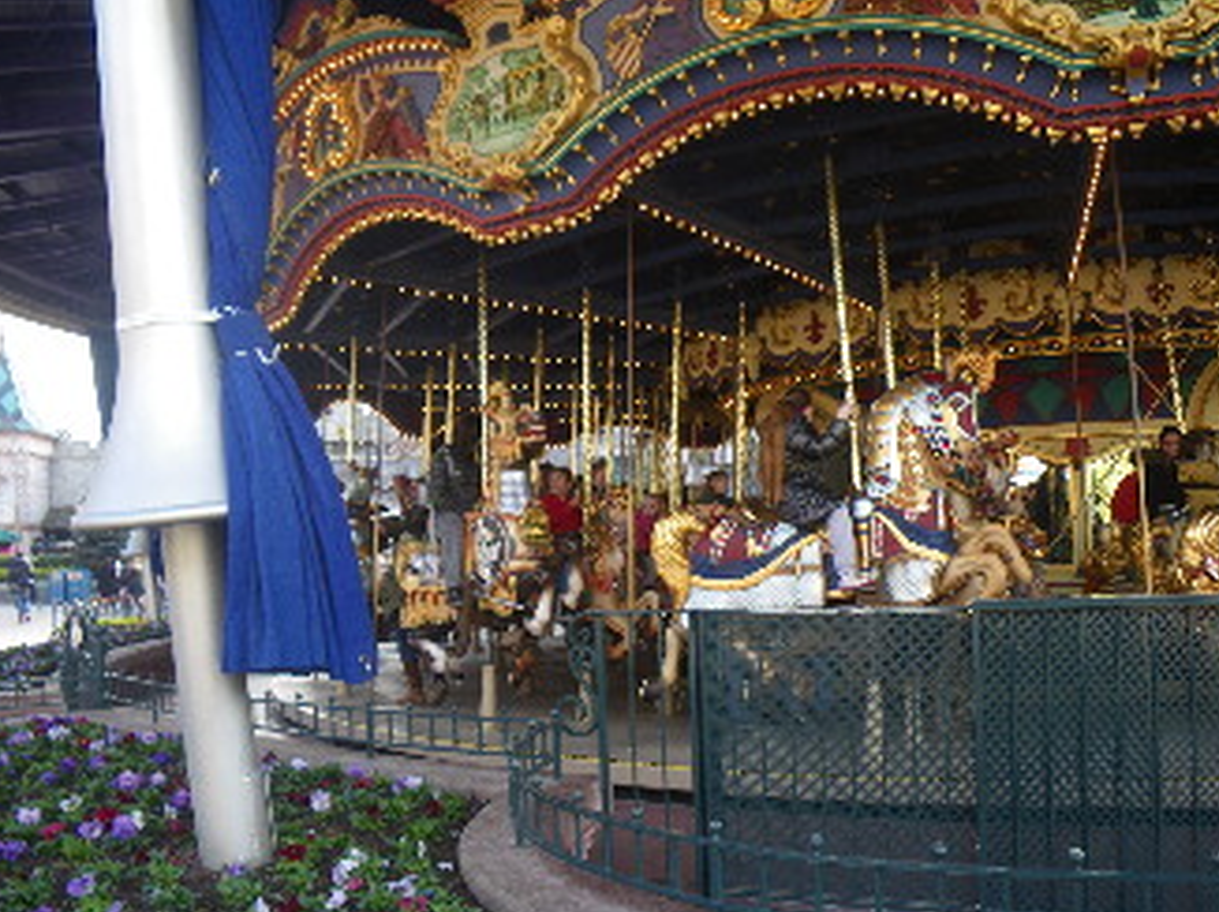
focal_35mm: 33
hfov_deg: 55.4
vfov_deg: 42.8
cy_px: 501
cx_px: 598
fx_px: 1161
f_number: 3.5
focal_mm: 5
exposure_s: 1/50
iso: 50
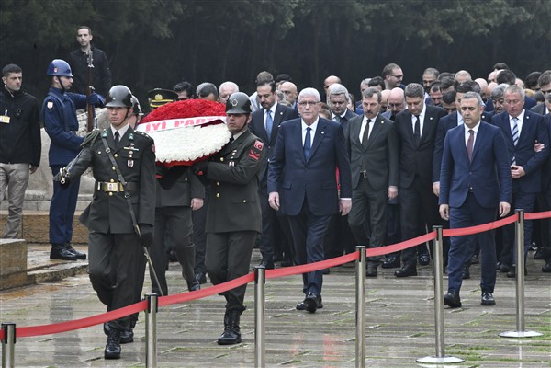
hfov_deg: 6.9
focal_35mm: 300
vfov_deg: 4.6
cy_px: 184
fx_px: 4591
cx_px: 276
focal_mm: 300
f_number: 22
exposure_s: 1/500
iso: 2200
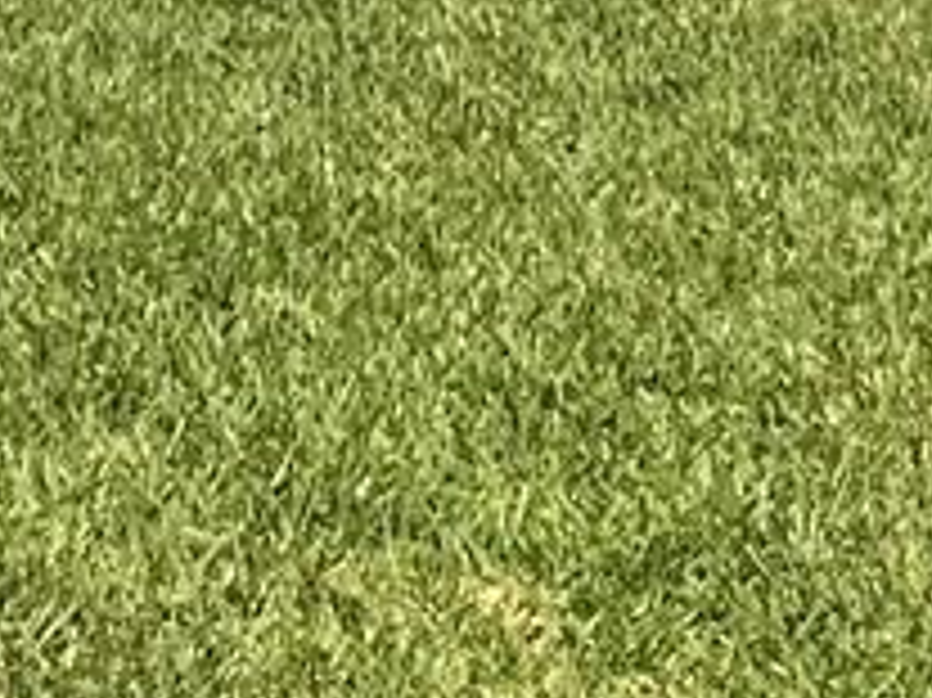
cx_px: 230
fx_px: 6027
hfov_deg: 8.8
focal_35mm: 224
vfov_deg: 6.4
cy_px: -869
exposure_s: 1/2959
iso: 16
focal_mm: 3
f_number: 1.8
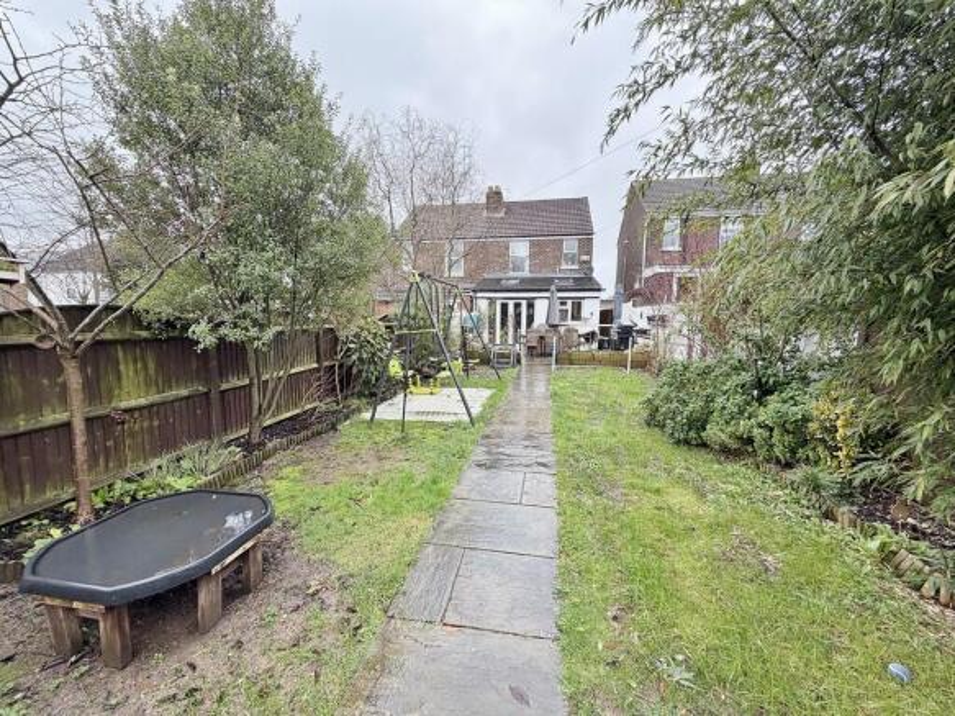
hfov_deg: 102.1
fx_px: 386
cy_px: 358
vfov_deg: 85.7
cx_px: 478
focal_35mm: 14
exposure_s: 1/121
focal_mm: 2.22
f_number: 2.2
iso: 50
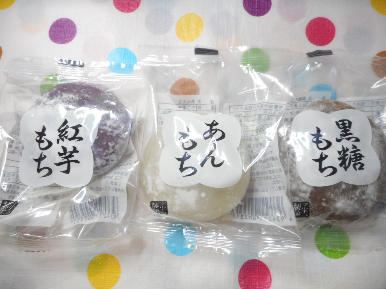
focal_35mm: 25
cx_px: 193
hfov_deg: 69.4
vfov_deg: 54.9
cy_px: 144
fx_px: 279
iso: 280
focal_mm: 4.5
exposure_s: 1/30
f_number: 3.7
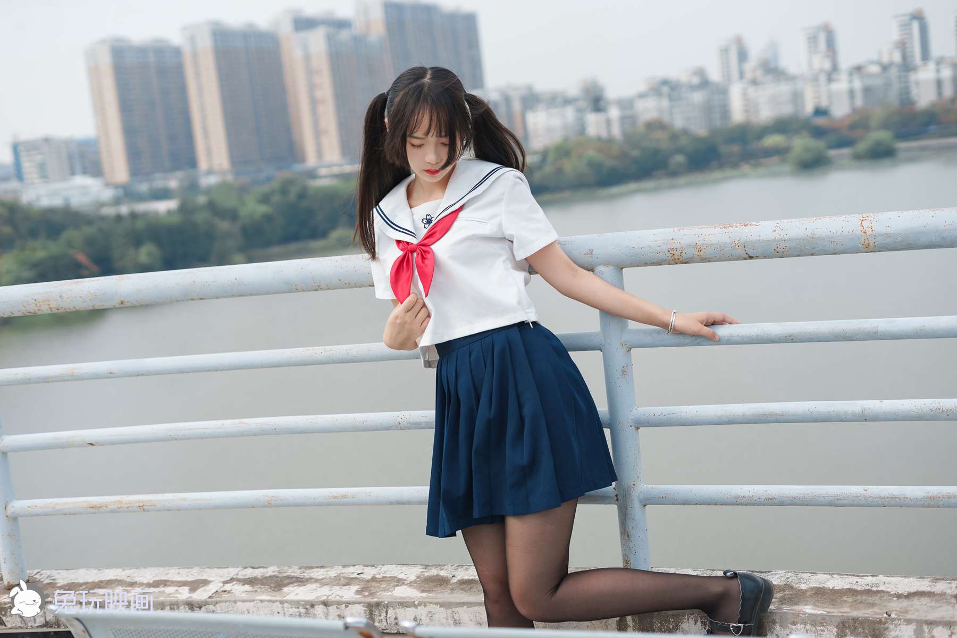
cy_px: 319
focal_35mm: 50
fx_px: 1329
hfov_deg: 39.6
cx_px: 478
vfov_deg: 27.0
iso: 80
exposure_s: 1/2500
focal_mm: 50
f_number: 2.8
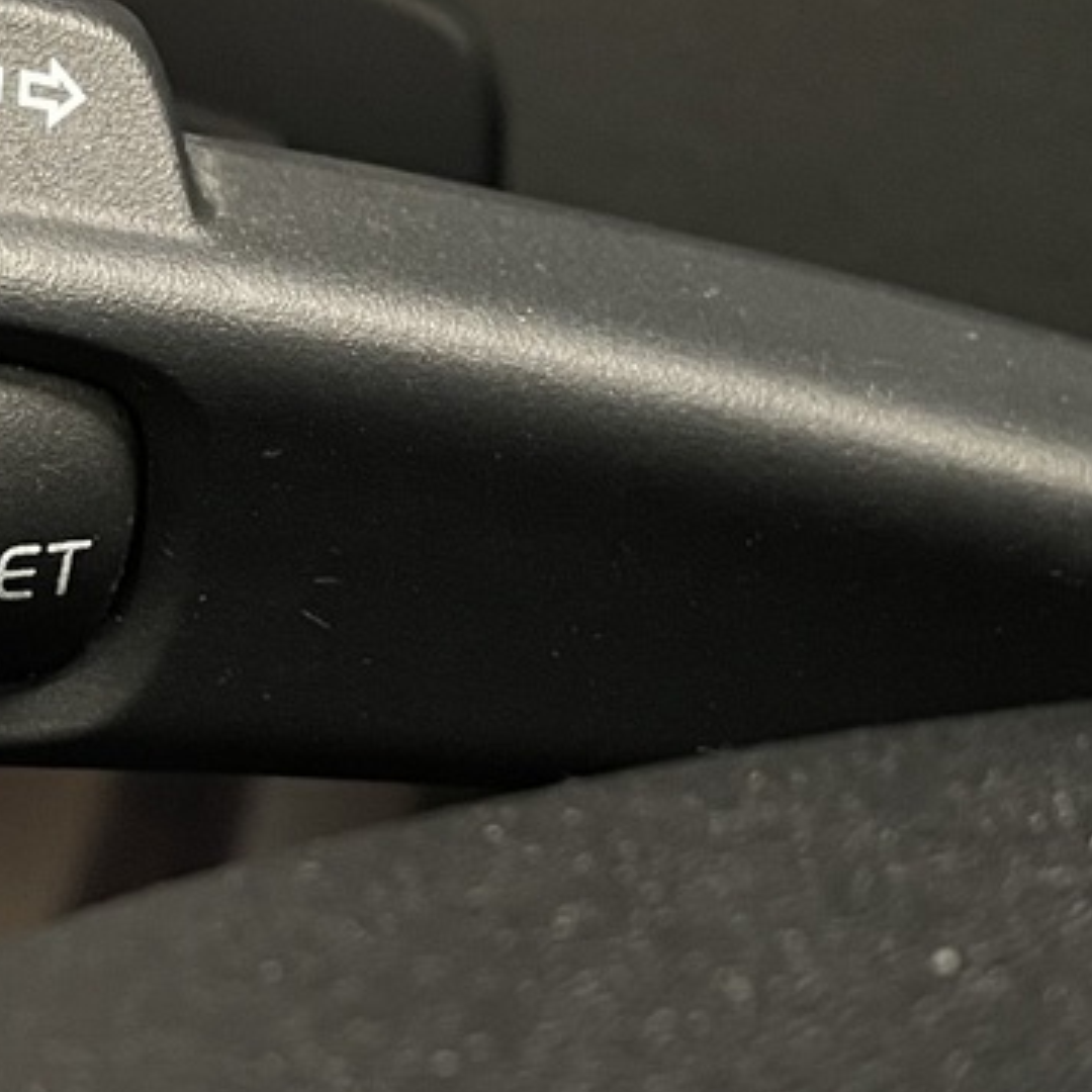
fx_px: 3284
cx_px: 294
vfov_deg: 18.8
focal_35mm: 92
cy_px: 300
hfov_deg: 18.8
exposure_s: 1/50
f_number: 1.6
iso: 250
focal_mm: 4.2
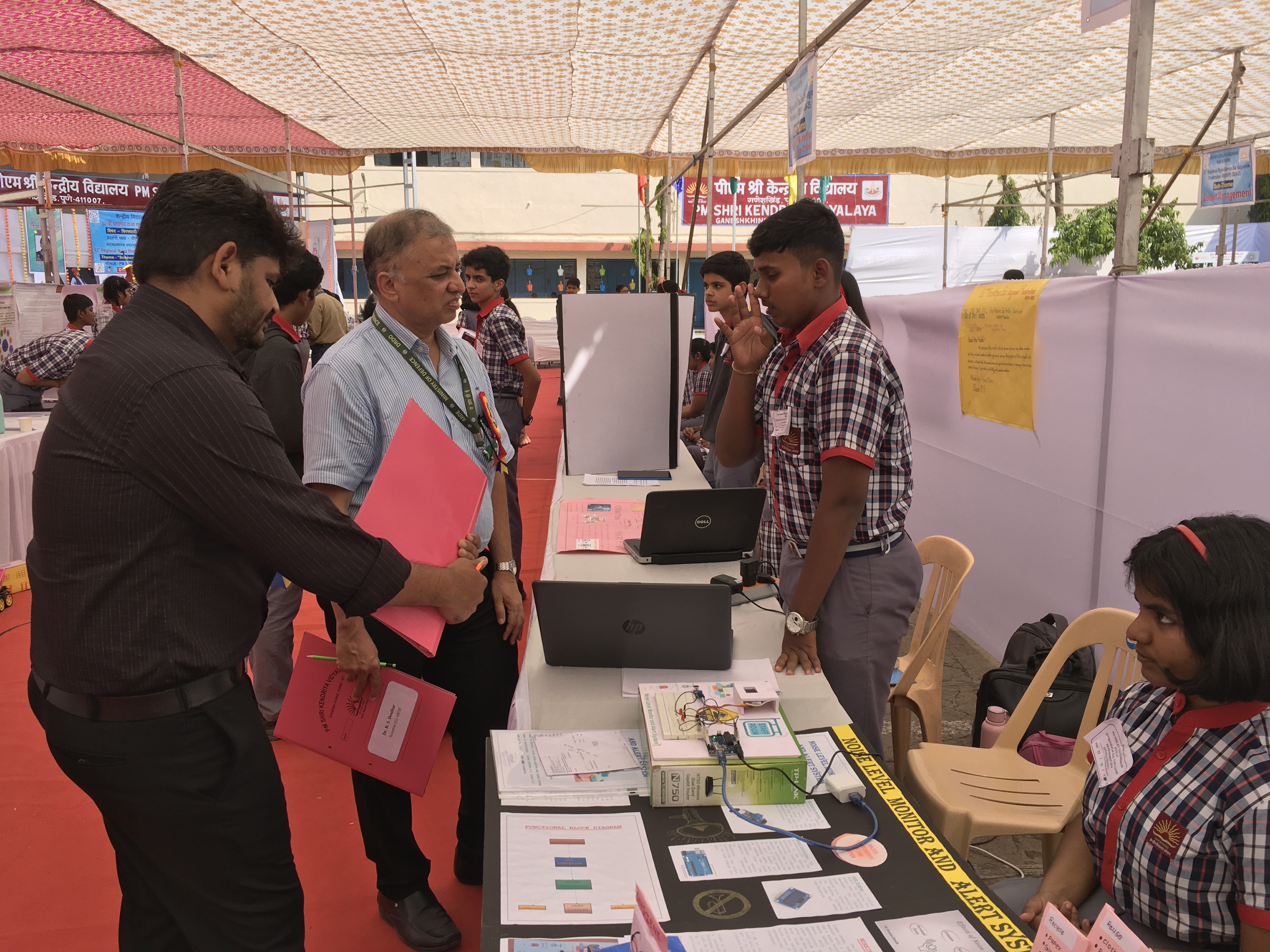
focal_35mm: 29
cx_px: 635
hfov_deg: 61.7
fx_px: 1064
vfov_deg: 48.2
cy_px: 476
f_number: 2.2
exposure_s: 1/974
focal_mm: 4.15
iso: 25
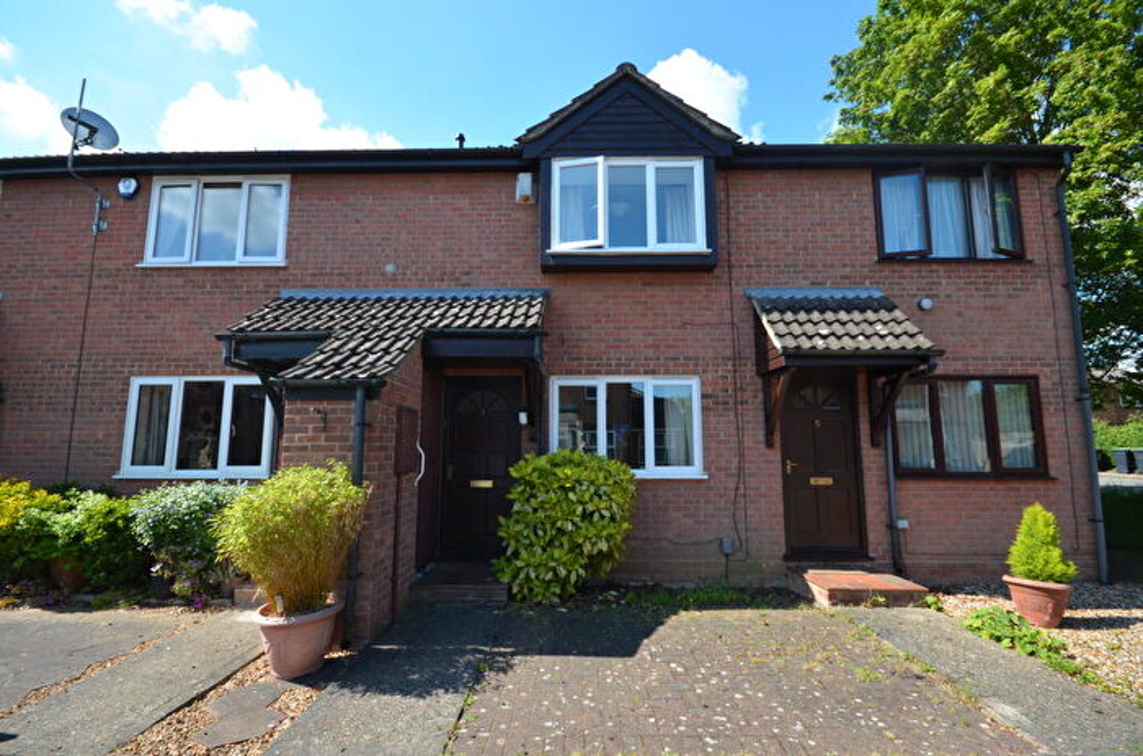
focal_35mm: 15
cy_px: 378
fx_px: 475
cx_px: 572
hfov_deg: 100.5
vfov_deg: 77.0
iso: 200
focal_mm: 10
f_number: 8
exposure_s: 1/250
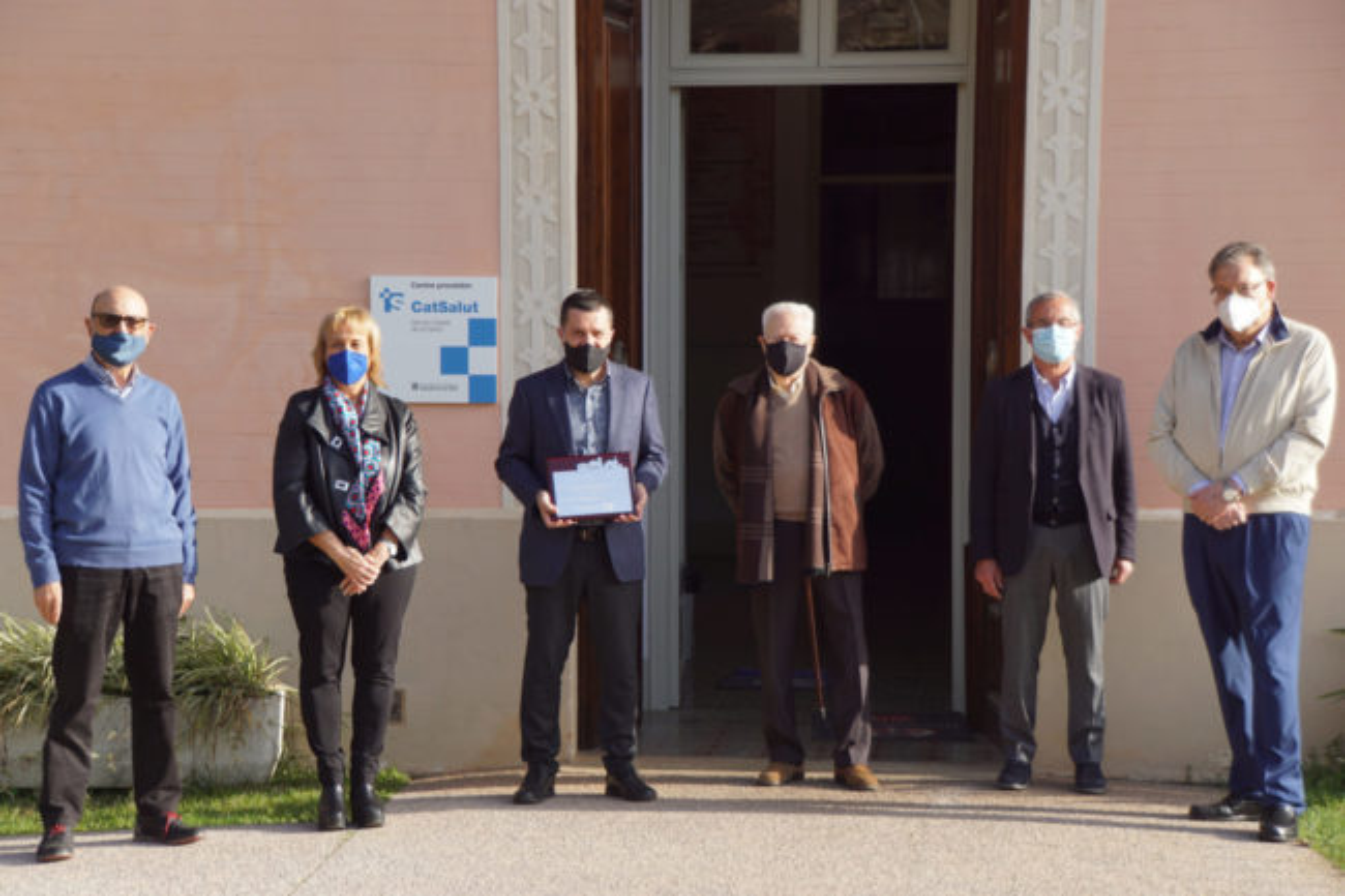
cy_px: 448
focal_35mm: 90
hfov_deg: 22.6
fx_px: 3361
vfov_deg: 15.2
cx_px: 672
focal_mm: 60
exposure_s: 1/160
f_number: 5.6
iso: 100
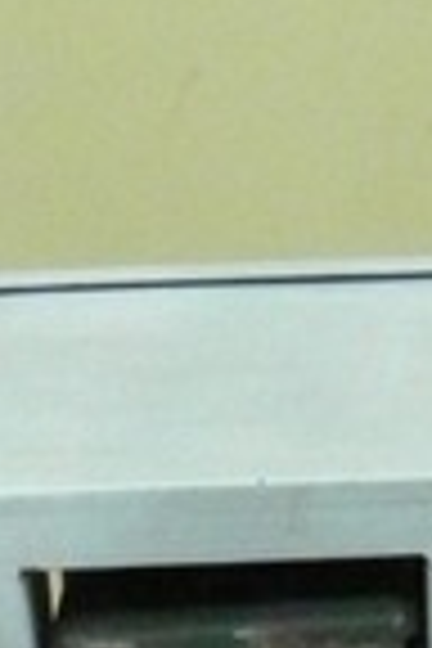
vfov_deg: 14.1
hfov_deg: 10.9
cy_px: 1249
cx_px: 315
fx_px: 2250
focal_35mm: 125
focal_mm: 4.6
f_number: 5
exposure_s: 1/15.7
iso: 1600
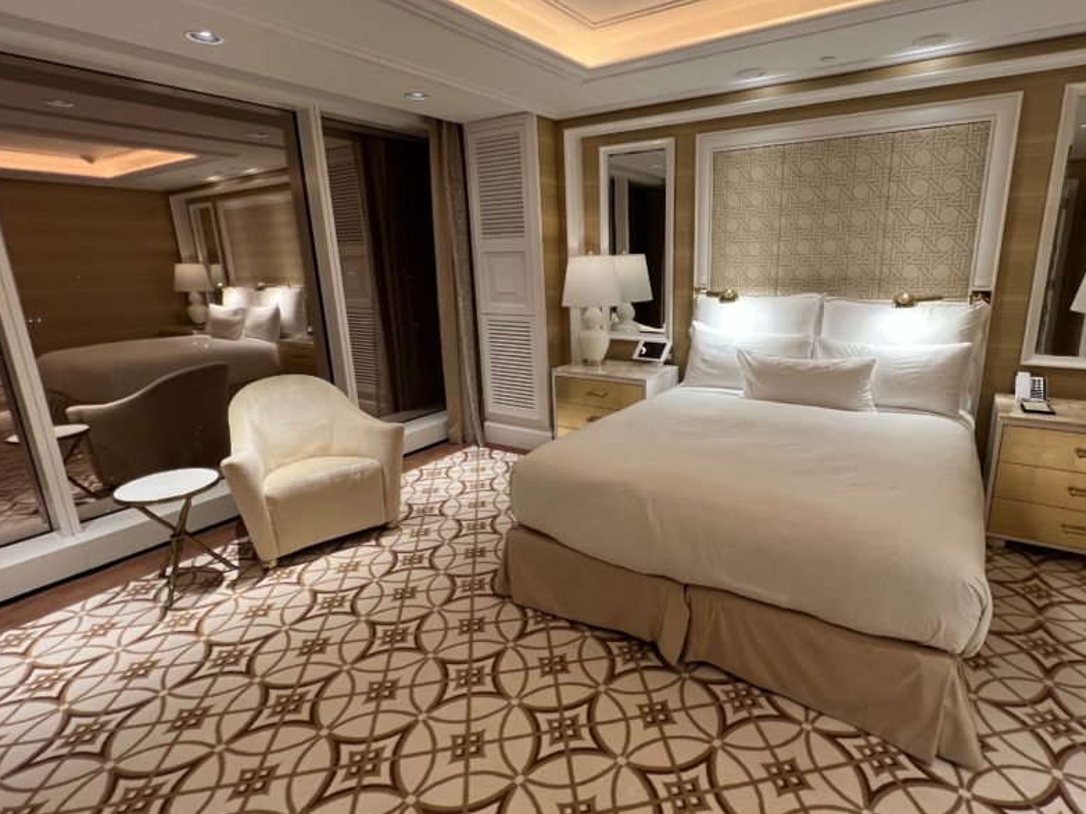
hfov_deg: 90.7
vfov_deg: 74.7
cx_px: 602
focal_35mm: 17
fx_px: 533
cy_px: 398
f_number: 1.8
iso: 200
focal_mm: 1.57
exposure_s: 1/120
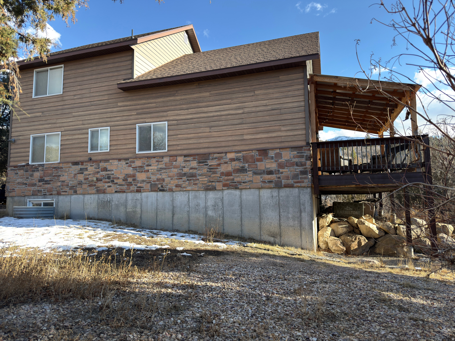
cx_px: 228
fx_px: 315
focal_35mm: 24
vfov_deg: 56.8
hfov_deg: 71.6
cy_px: 170
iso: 64
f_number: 1.78
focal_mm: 6.76
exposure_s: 1/600
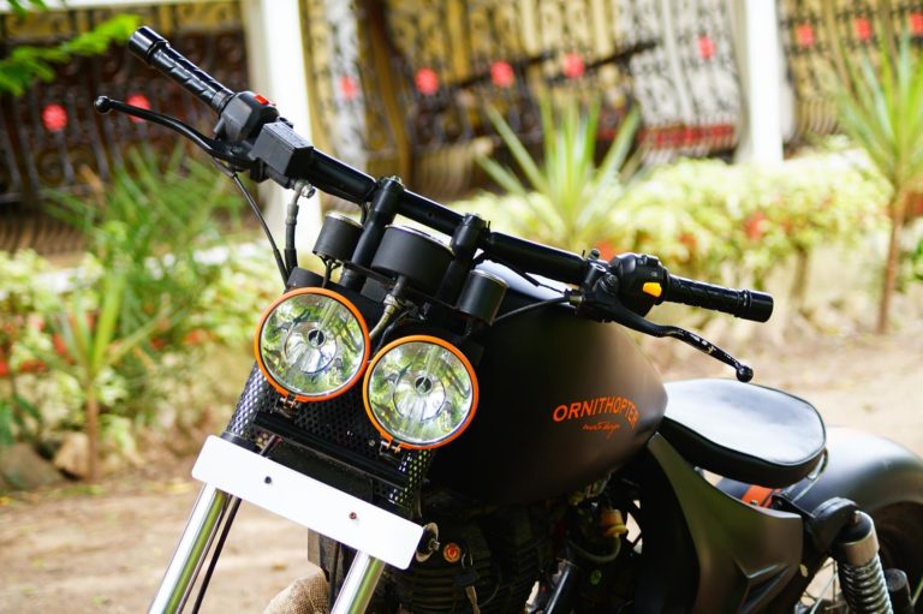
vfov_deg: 11.4
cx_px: 462
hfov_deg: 17.1
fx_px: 3075
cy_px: 307
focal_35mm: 120
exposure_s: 1/100
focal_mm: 80
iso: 200
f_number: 4
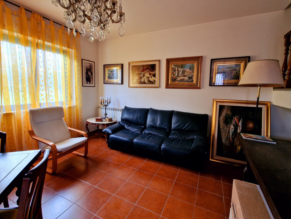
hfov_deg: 98.2
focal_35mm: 15
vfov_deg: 81.7
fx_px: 126
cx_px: 144
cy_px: 105
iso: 100
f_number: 2.2
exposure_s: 1/50
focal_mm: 2.2
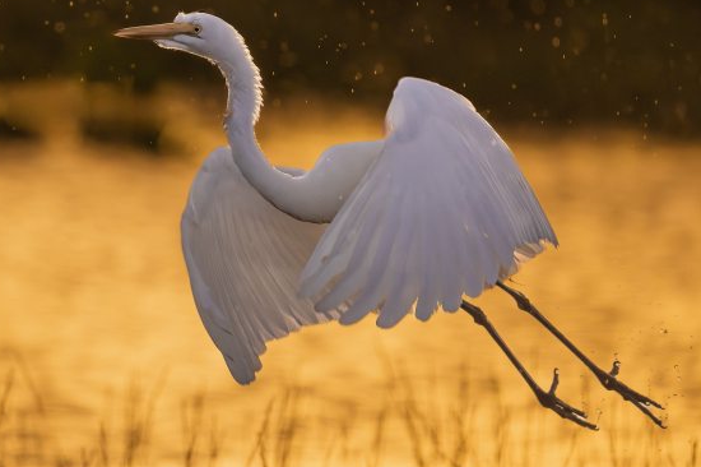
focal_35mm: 873
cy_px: 165
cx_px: 274
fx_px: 16988
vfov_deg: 1.6
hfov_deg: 2.4
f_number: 6.3
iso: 4000
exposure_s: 1/1600
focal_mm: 600
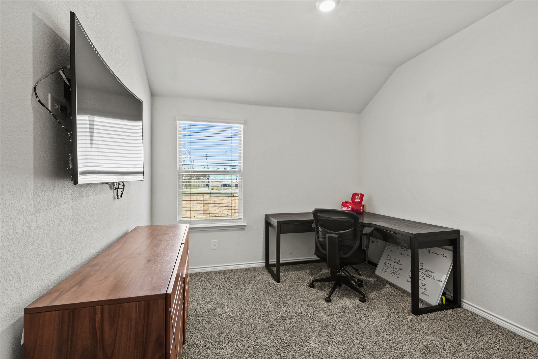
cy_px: 180
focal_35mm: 16
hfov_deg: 95.0
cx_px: 269
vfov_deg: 72.1
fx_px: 247
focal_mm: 11
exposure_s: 1/1.25
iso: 125
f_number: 8
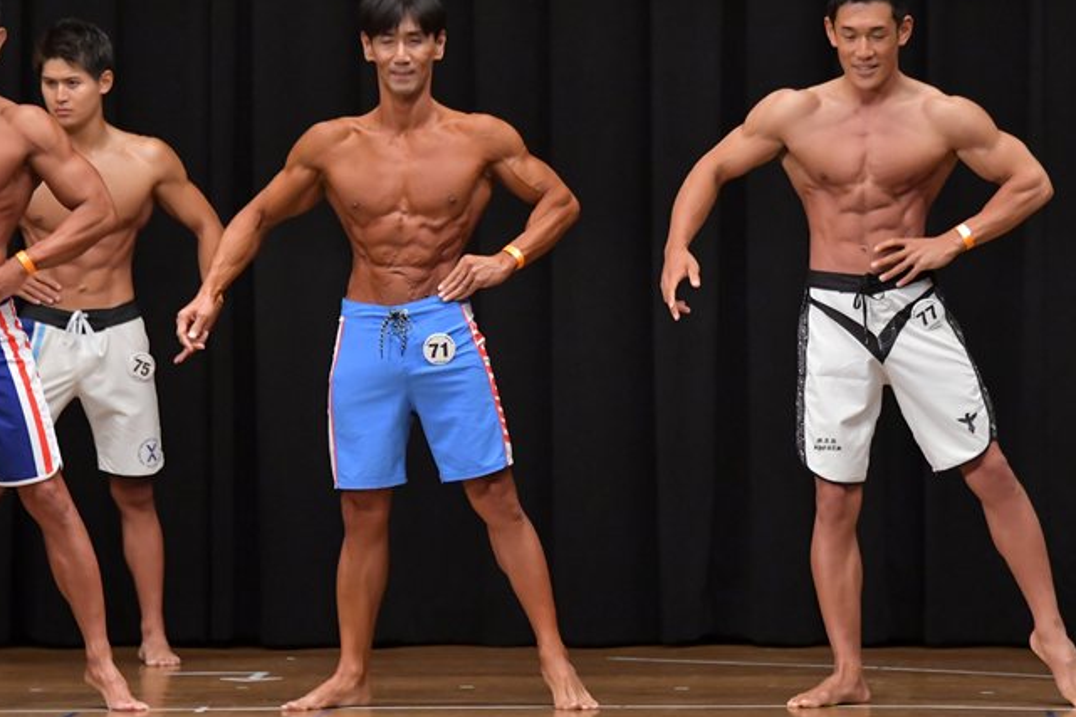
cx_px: 562
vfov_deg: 5.0
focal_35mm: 272
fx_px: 8127
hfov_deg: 7.6
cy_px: 326
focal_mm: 150
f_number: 5.6
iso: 6400
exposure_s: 1/400
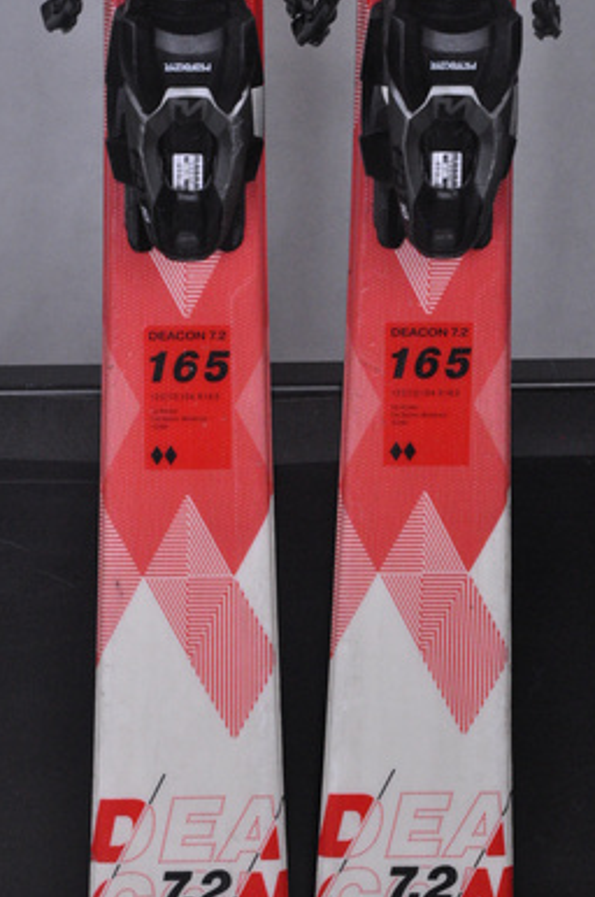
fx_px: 3483
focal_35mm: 140
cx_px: 303
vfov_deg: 14.7
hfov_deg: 9.8
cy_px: 516
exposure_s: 1/125
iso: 3200
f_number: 9.5
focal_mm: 80
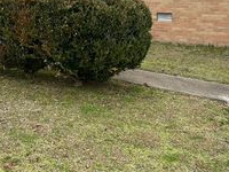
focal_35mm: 65
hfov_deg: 29.7
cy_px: 21
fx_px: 430
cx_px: 81
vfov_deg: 22.1
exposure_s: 1/367
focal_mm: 5.7
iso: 50
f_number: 1.5
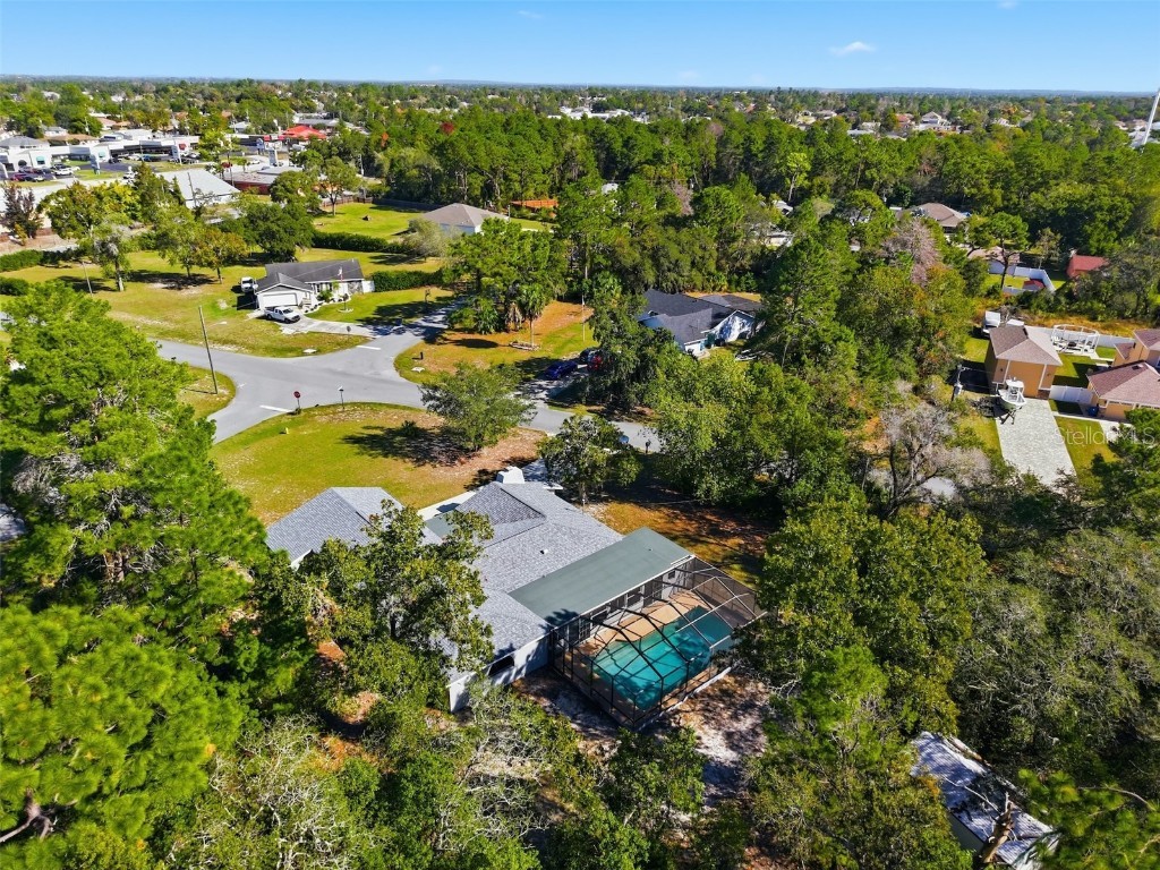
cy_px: 435
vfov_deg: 56.8
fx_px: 804
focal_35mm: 24
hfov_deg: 71.6
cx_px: 580
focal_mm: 8.7
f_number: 1.8
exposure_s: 1/2500
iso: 100
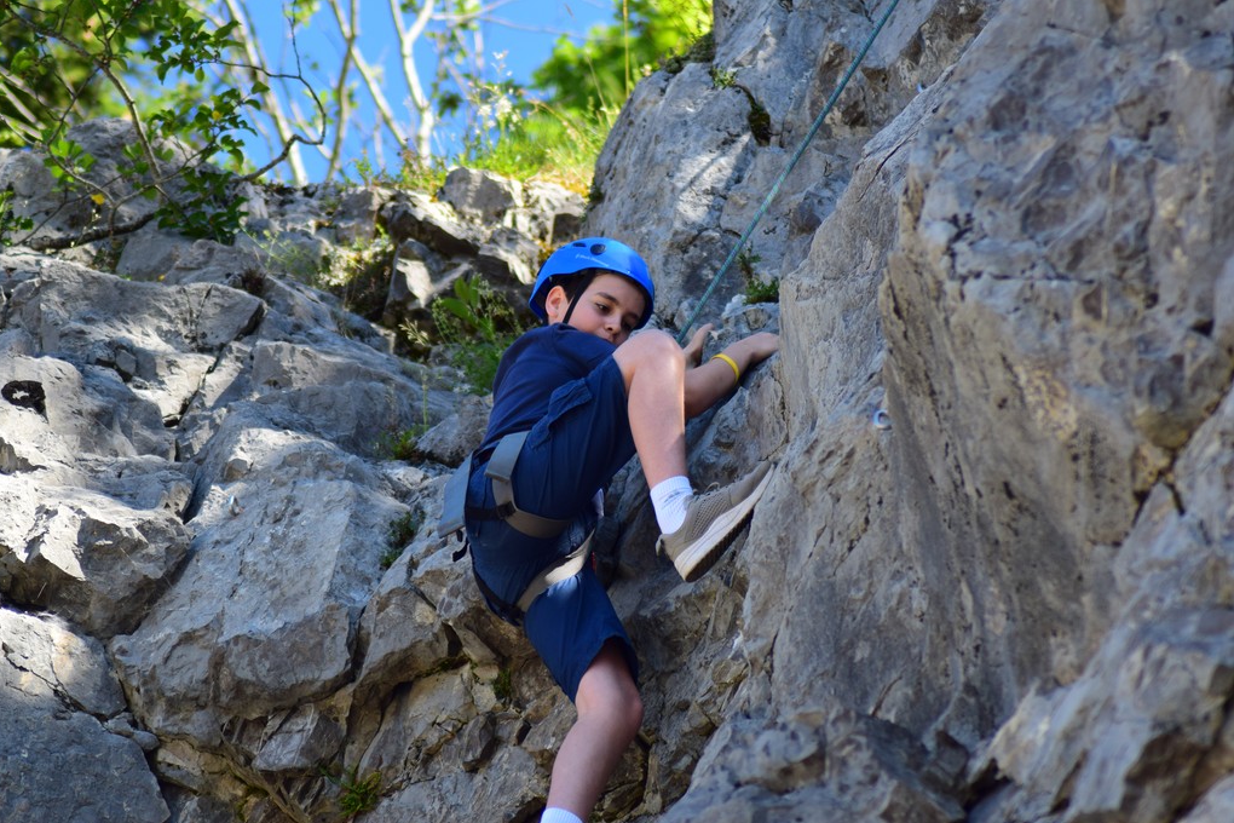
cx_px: 616
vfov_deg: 5.5
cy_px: 412
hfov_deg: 8.3
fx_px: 8517
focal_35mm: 249
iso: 400
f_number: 4.5
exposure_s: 1/640
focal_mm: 165
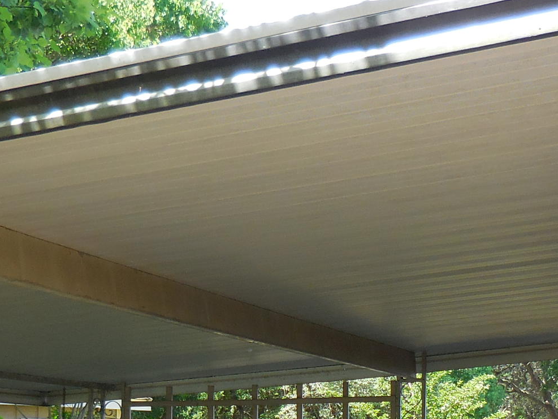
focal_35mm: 76
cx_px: 286
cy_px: 403
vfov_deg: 18.9
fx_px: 1225
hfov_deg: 25.7
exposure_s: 1/160
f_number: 3.3
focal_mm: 4.5
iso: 125
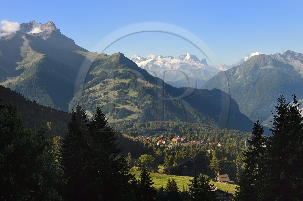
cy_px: 100
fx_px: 605
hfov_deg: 28.1
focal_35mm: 72
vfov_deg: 18.9
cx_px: 152
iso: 200
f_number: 10
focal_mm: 72
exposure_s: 1/250
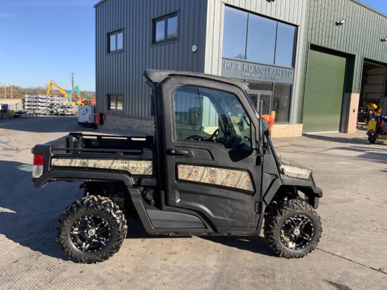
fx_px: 324
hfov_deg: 61.7
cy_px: 145
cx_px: 194
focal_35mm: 29
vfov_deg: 48.2
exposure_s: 1/944
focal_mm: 3
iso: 16
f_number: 1.8
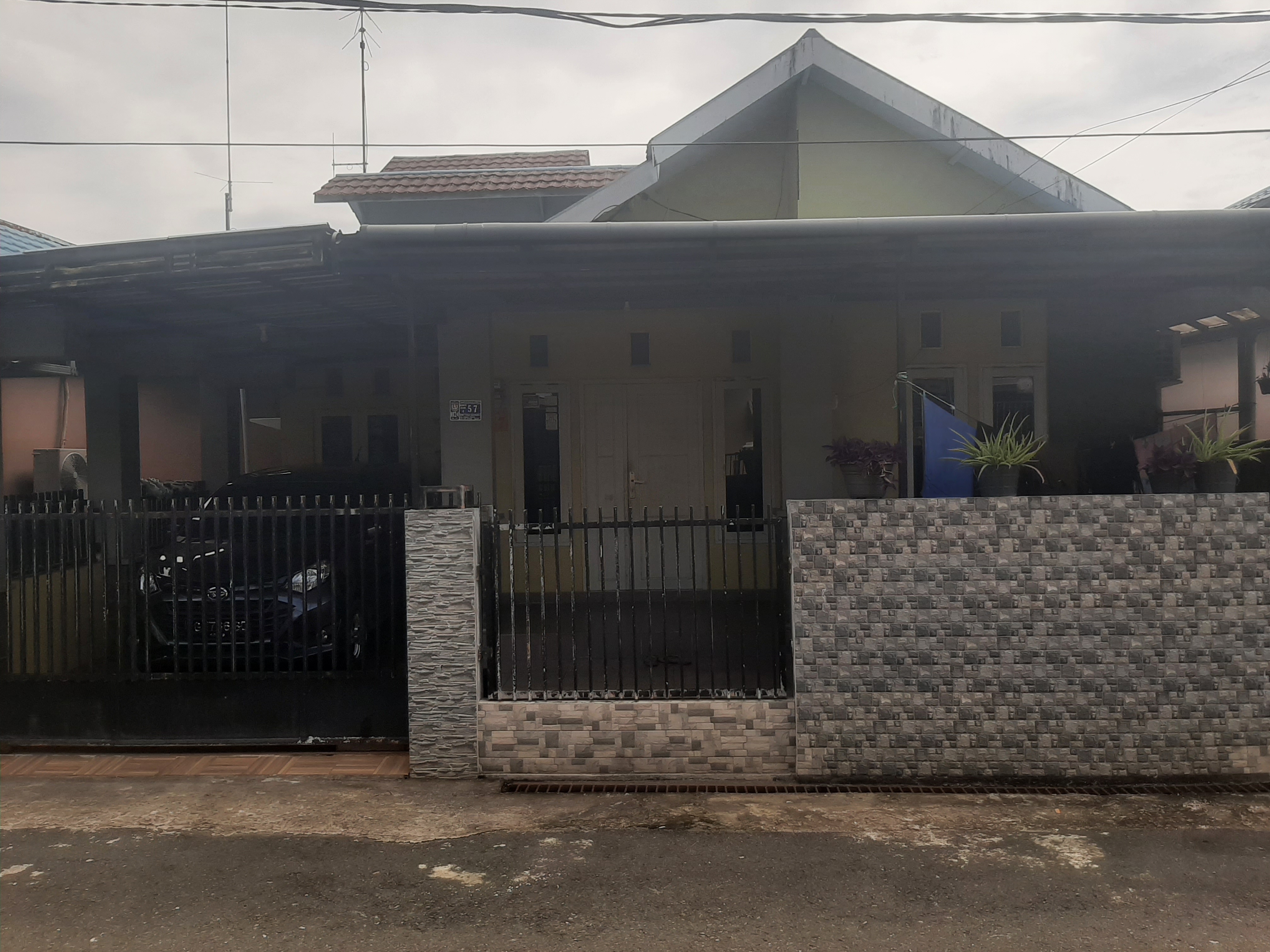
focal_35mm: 26
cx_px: 635
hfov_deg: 67.3
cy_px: 476
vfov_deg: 53.1
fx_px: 954
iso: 40
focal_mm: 3.93
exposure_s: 1/1767
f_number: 1.7
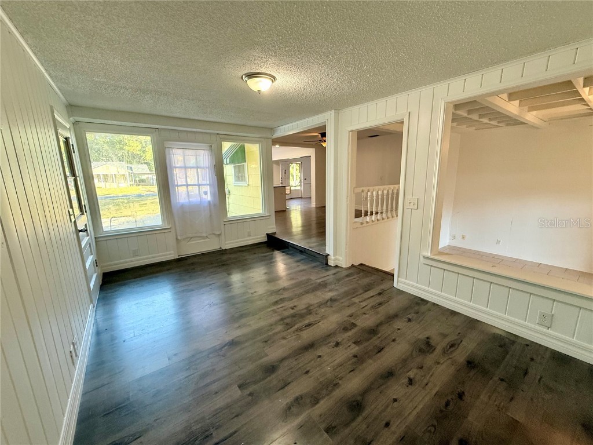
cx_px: 296
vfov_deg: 85.7
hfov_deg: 102.1
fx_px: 240
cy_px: 222
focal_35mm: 14
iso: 250
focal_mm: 2.22
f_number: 2.2
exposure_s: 1/120
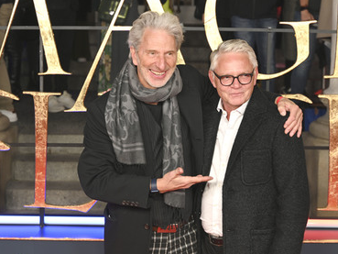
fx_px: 860
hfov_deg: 22.2
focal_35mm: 88
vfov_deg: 16.8
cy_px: 134
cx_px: 205
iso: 640
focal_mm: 75
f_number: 5.6
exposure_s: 1/125
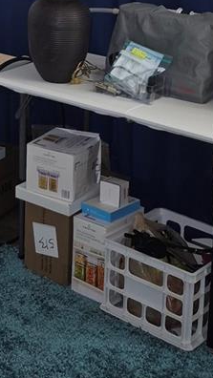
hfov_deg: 15.2
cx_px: -62
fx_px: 762
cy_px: -36
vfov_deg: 25.8
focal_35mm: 76
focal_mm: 5.4
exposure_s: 1/13
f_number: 1.8
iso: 125
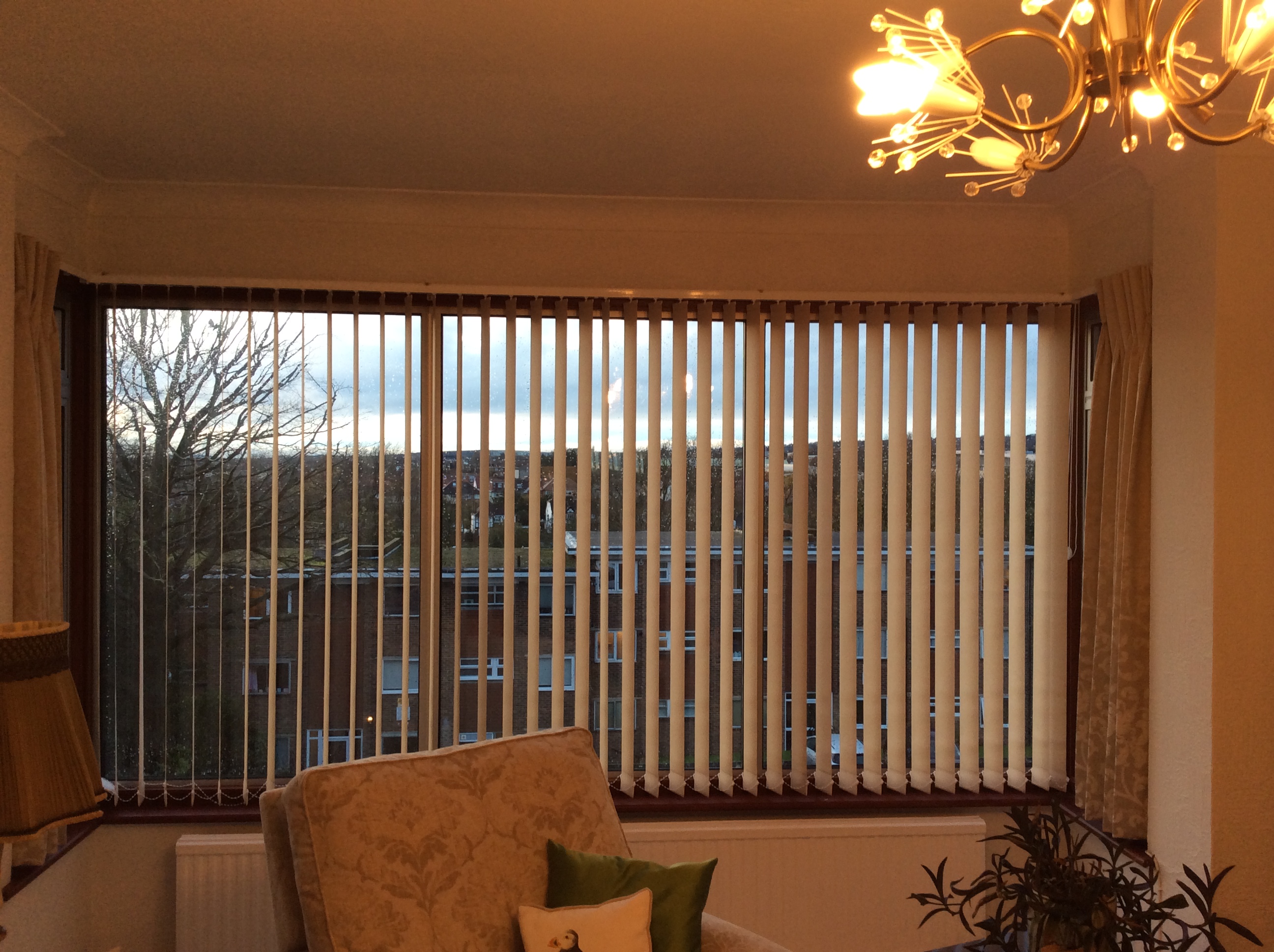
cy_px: 476
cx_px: 637
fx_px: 1213
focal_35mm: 33
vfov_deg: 42.8
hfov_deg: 55.4
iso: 40
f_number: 2.4
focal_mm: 3.3
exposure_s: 1/25
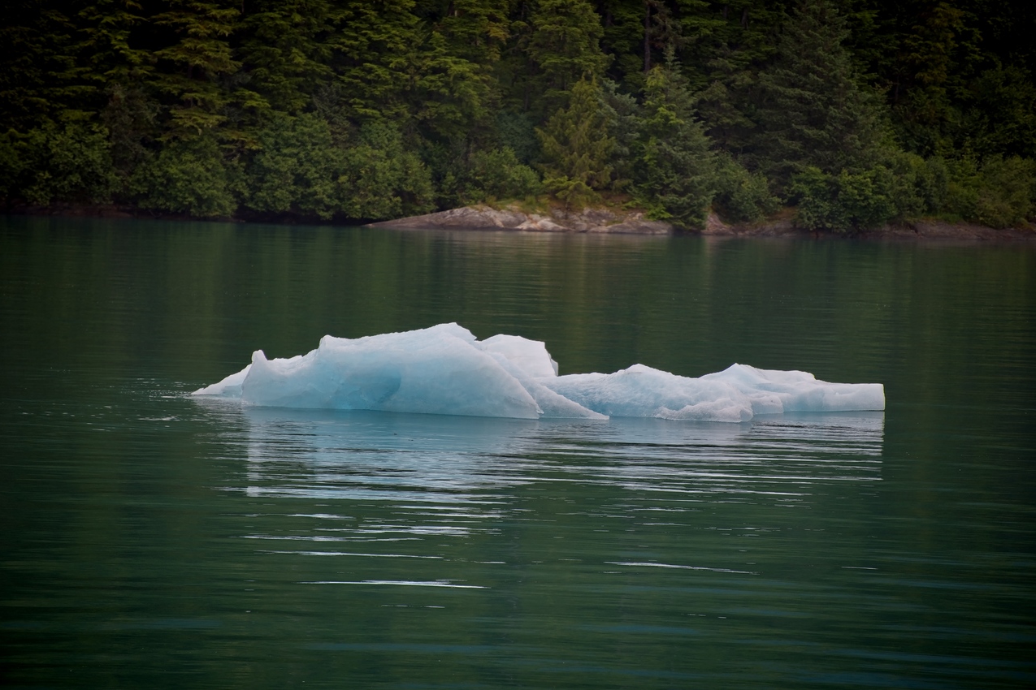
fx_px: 6359
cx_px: 518
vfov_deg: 6.2
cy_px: 345
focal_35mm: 221
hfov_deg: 9.3
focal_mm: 220
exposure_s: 1/500
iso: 180
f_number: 5.3
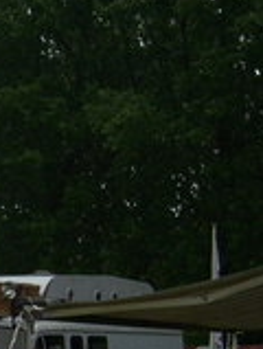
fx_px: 1443
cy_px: 378
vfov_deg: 13.5
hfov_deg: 9.2
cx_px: -390
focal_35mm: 143
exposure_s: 1/488
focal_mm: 8
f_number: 2.8
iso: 100
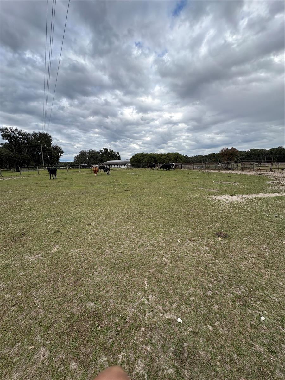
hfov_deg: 85.7
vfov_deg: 102.1
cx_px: 142
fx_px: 154
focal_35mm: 14
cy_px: 190
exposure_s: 1/993
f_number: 2.2
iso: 40
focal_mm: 2.22
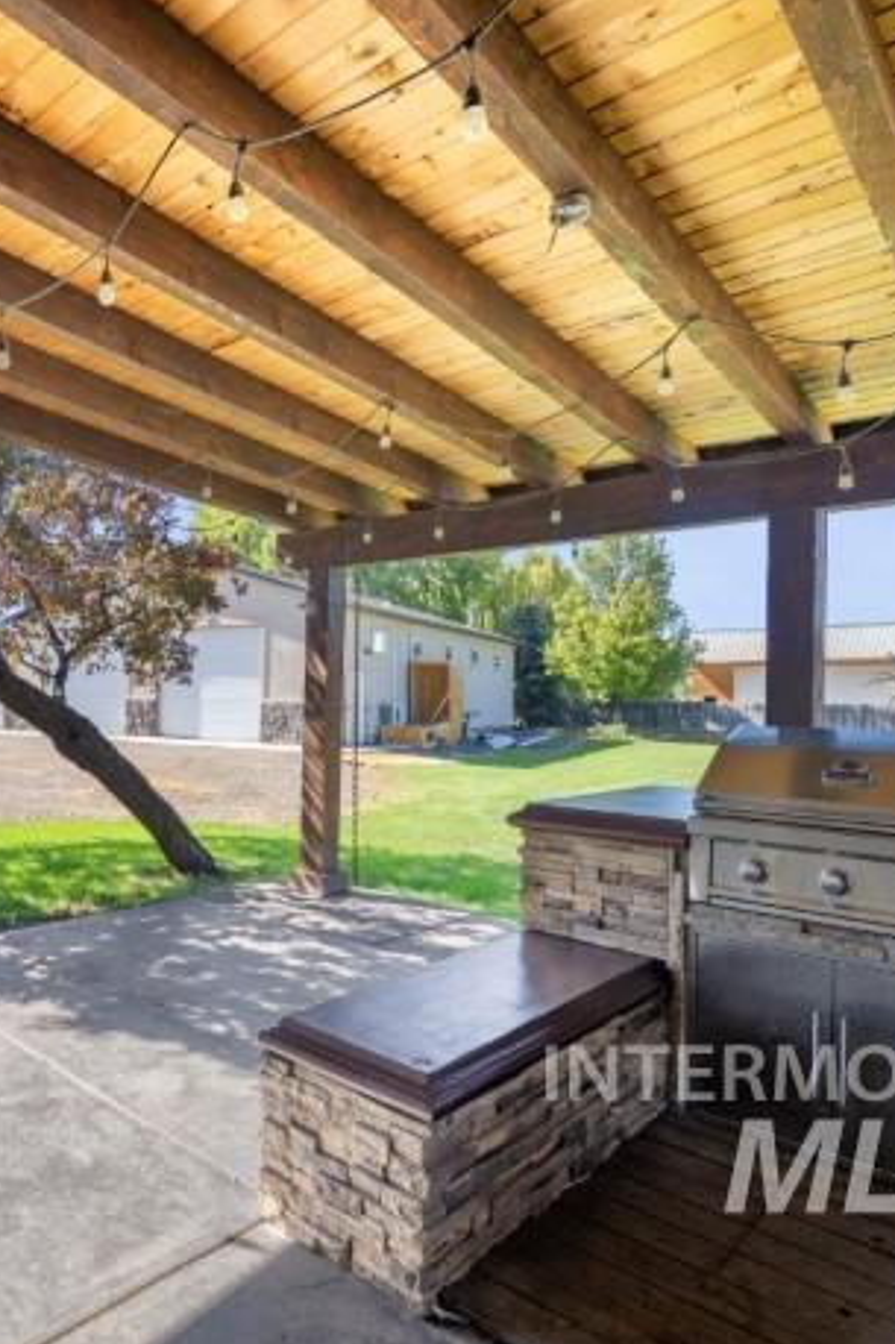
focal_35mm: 22
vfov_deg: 78.6
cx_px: 164
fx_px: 821
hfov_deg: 53.0
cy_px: 675
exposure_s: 1/160
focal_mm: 14
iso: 125
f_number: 4
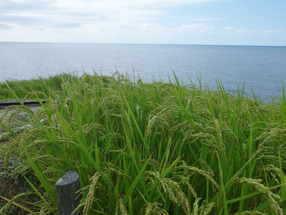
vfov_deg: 49.7
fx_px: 231
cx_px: 143
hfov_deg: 63.4
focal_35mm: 28
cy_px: 108
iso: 200
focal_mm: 6
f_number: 4
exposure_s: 1/1000
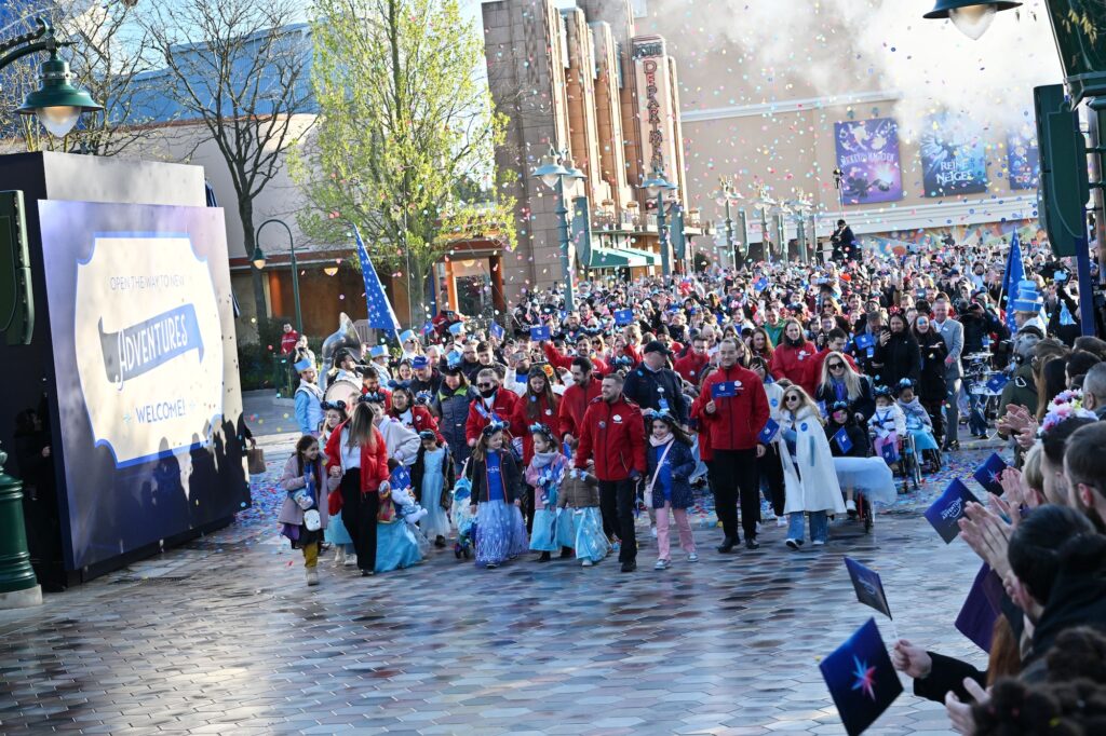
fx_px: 2150
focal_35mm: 70
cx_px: 553
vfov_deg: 19.4
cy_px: 368
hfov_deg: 28.9
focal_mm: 70
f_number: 8
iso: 800
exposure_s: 1/1000
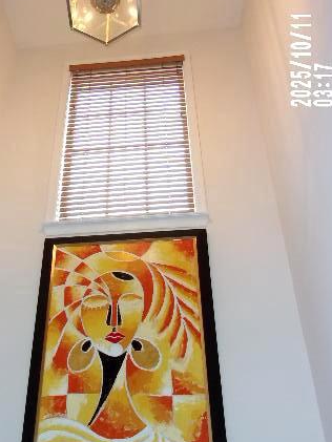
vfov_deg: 45.6
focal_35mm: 41
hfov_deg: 34.9
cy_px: 252
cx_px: 117
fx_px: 524
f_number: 3
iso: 155
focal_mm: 4.9
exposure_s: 1/34
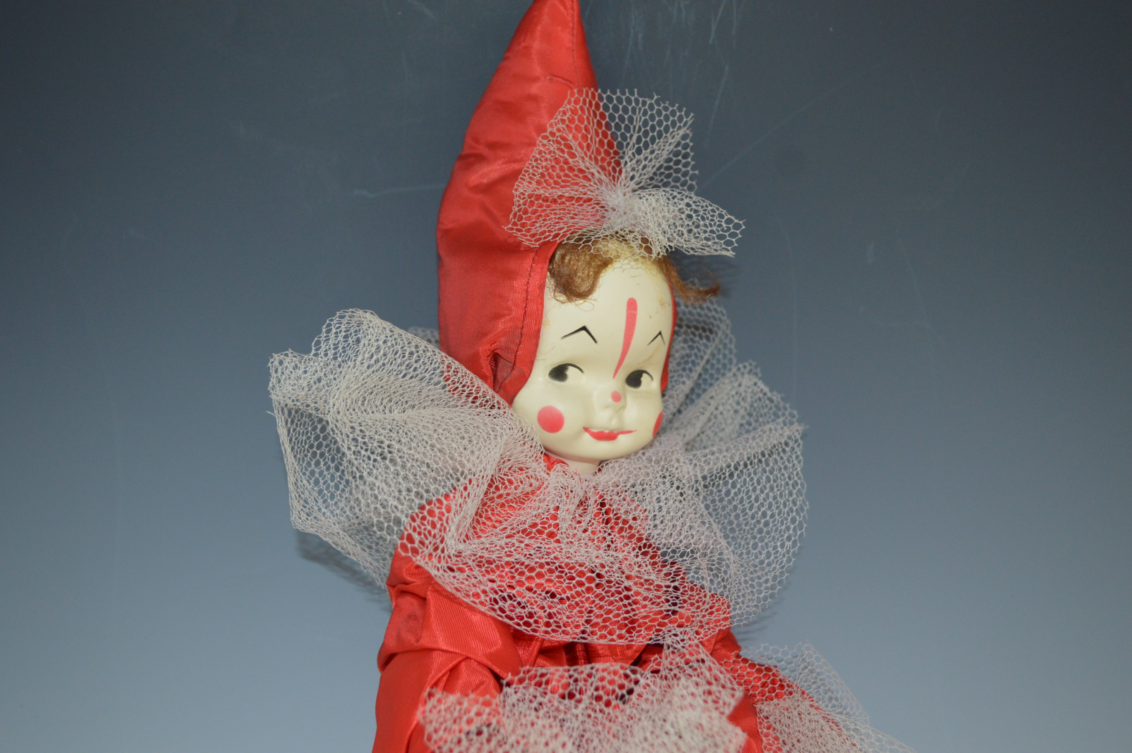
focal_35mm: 42
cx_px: 566
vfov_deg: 31.8
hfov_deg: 46.4
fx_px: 1319
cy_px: 376
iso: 900
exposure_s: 1/60
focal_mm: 28
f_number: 4.5
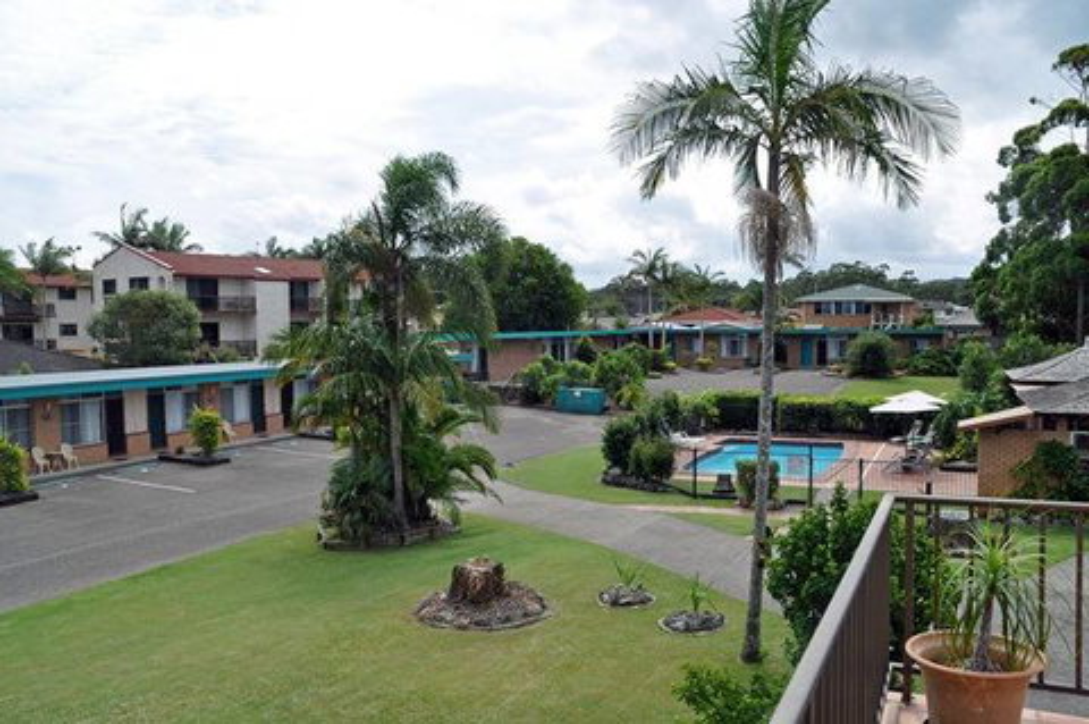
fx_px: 997
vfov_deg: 39.9
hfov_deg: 57.3
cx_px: 544
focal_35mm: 33
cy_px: 362
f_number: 10
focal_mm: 22
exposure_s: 1/320
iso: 200
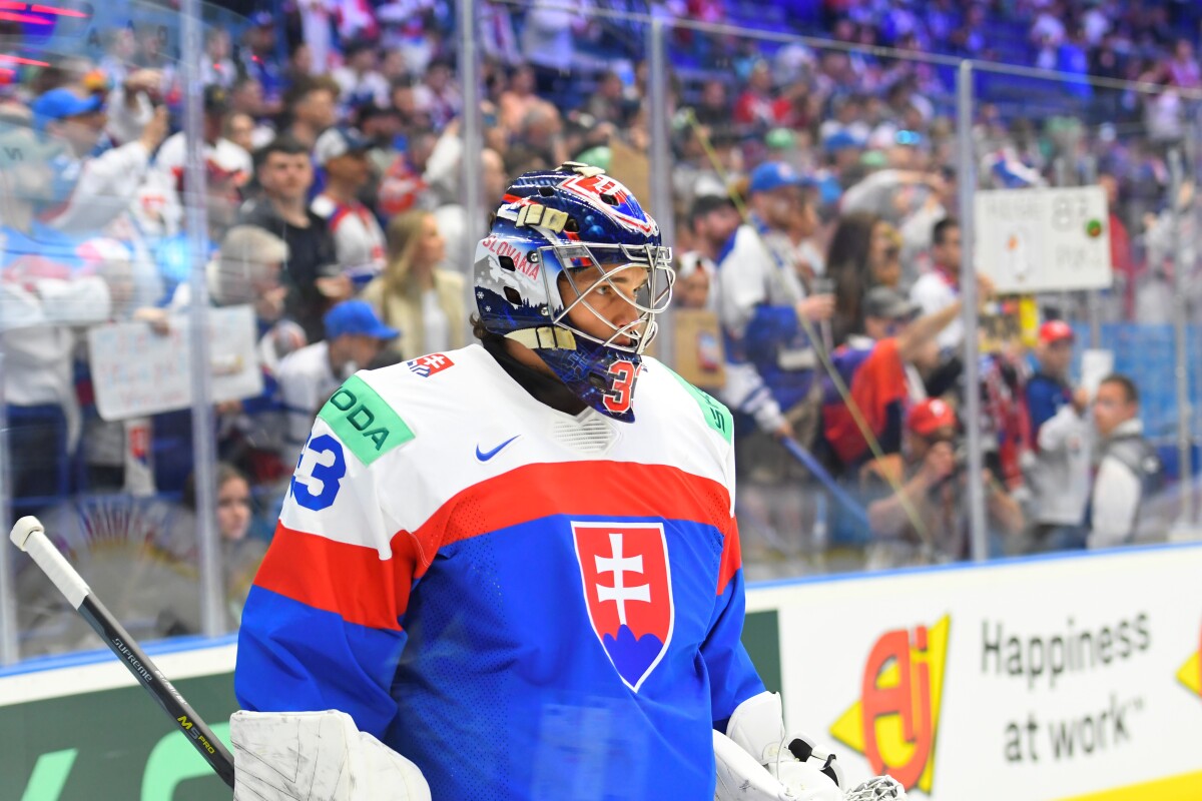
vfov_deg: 13.0
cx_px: 601
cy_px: 400
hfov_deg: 19.5
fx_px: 3506
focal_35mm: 105
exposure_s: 1/320
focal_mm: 70
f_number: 2.8
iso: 1600
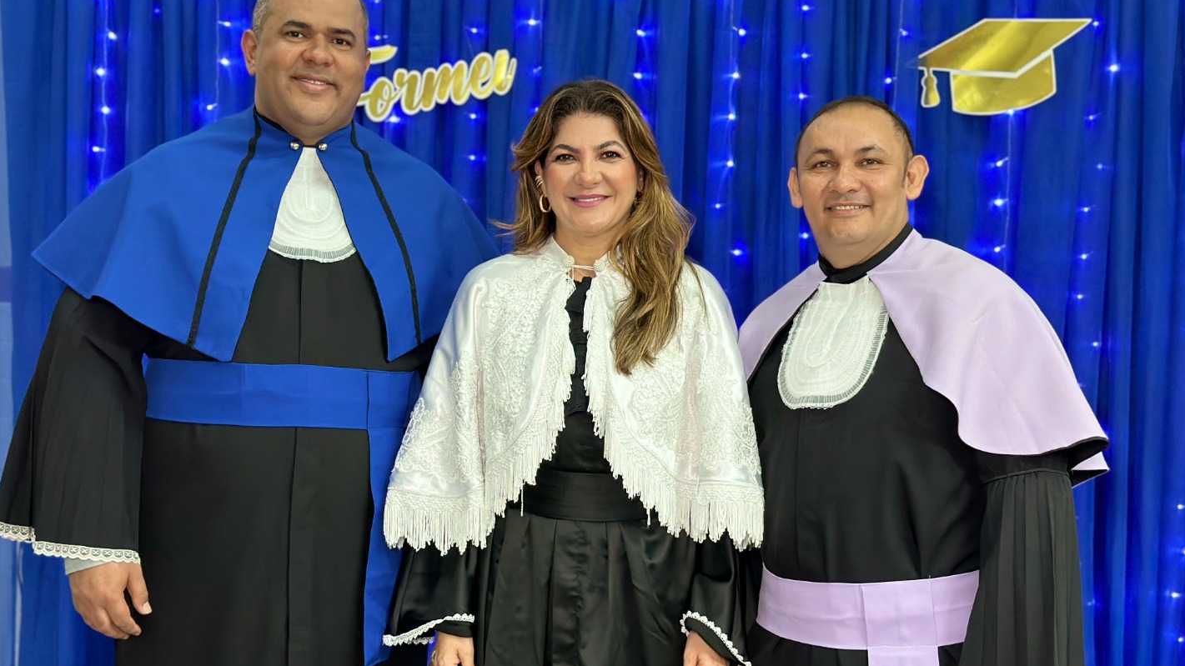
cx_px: 586
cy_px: 394
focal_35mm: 53
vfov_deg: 22.6
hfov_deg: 39.2
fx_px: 1665
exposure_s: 1/40
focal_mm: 6.86
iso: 320
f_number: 1.78
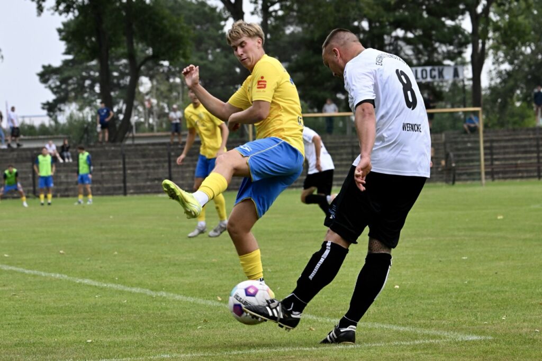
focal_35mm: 175
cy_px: 180
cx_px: 271
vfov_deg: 7.8
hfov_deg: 11.7
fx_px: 2634
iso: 2000
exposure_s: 1/1600
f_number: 9
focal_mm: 175
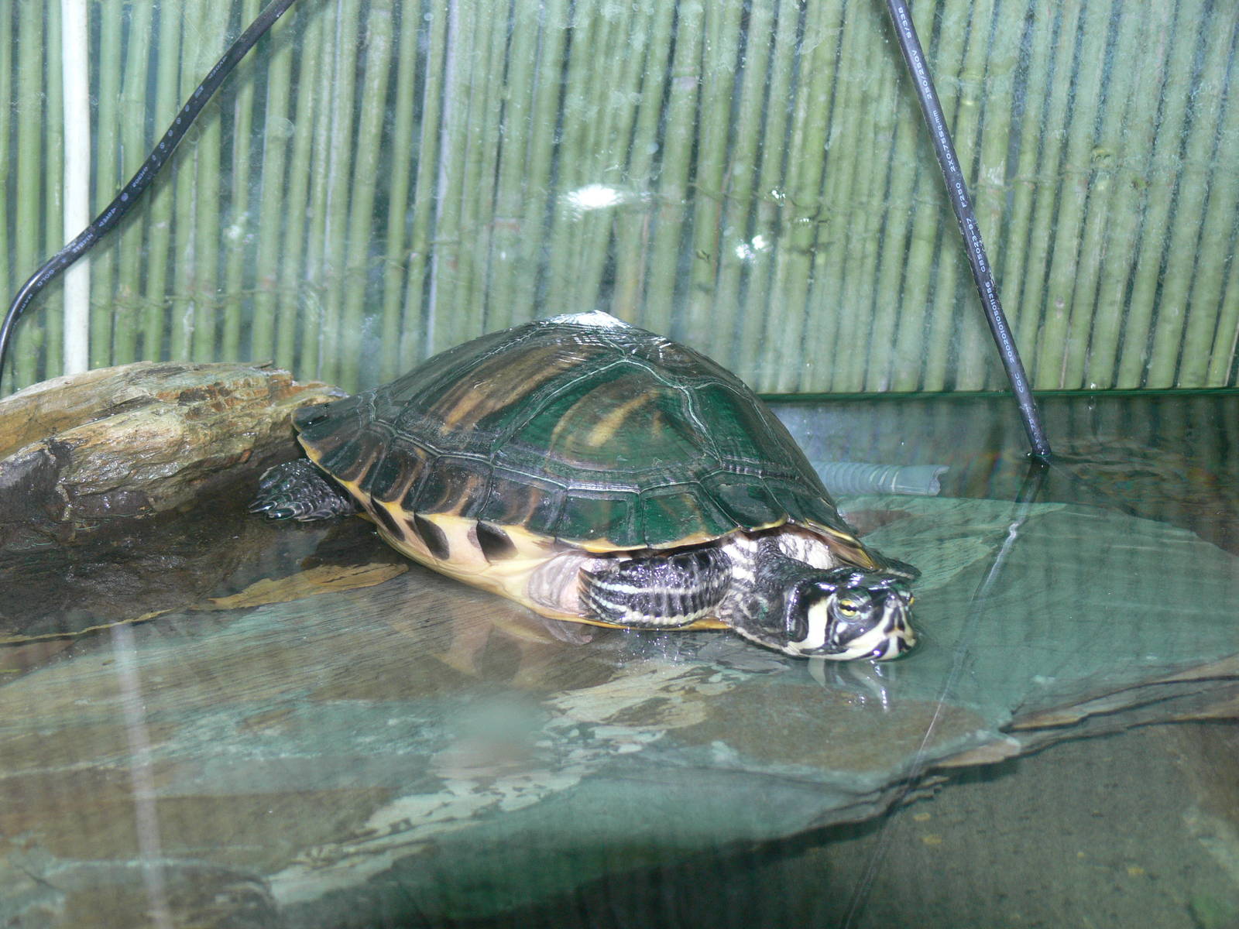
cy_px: 464
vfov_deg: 24.0
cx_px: 620
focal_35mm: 61
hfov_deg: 31.7
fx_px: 2183
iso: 100
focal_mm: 12.8
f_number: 3.2
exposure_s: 1/30
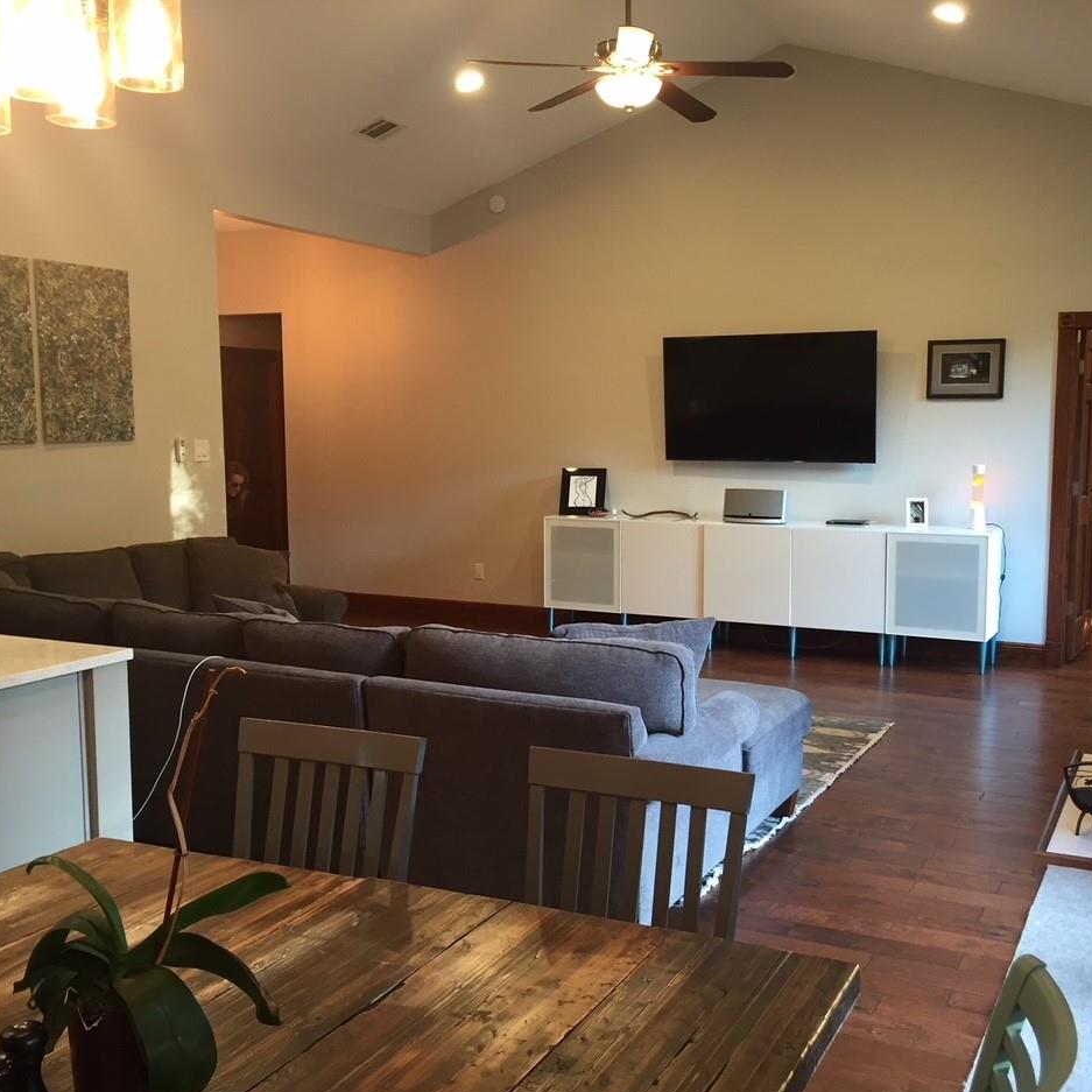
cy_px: 558
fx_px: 1249
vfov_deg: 47.2
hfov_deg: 47.2
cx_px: 573
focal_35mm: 35
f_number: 2.2
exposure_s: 1/30
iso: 100
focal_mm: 4.15
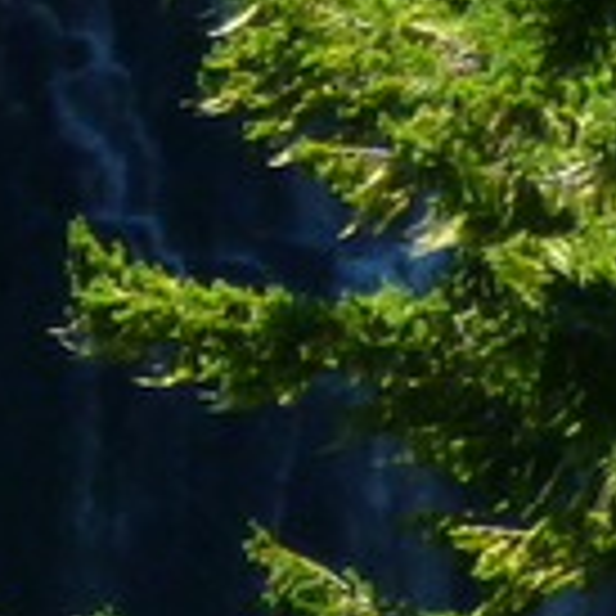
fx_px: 30683
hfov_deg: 1.2
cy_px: -2041
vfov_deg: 1.1
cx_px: 454
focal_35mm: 1524
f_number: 5.9
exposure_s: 1/100
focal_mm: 33
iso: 125
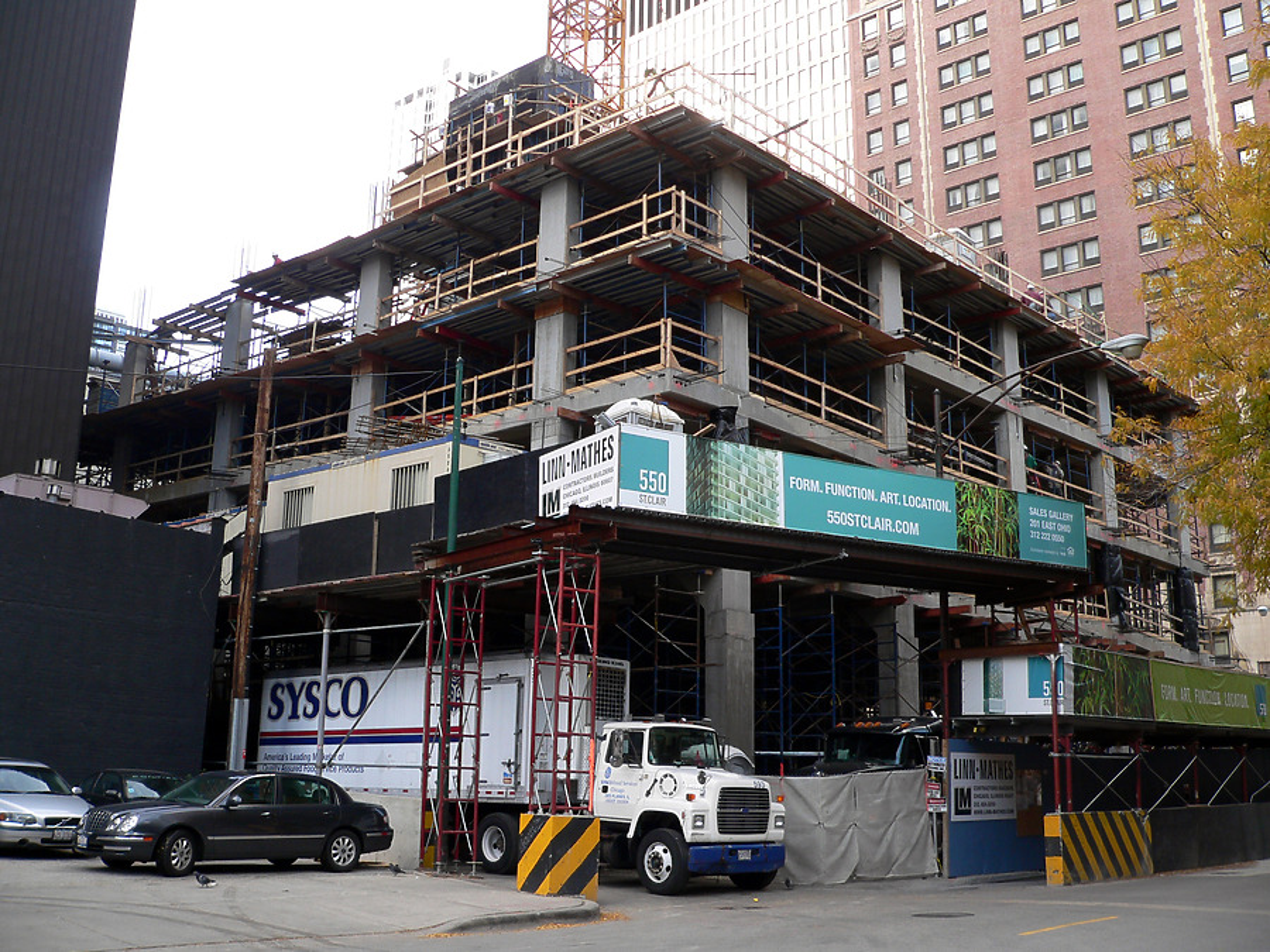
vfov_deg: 39.7
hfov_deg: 51.4
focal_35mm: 36
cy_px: 476
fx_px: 1321
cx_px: 635
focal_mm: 6
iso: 80
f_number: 2.8
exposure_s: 1/100
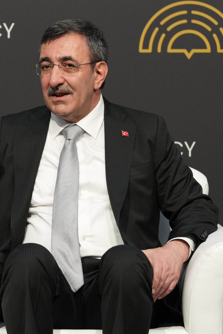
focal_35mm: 451
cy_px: 167
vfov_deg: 4.6
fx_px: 4191
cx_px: 30
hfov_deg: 3.0
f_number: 3.5
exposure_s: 1/200
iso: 1600
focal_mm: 200
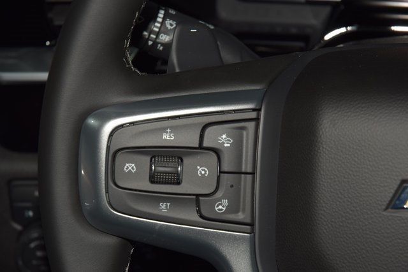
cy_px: 136
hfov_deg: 19.5
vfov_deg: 13.0
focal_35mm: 105
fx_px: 1190
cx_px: 204
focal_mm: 70
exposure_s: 1/125
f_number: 8
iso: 100
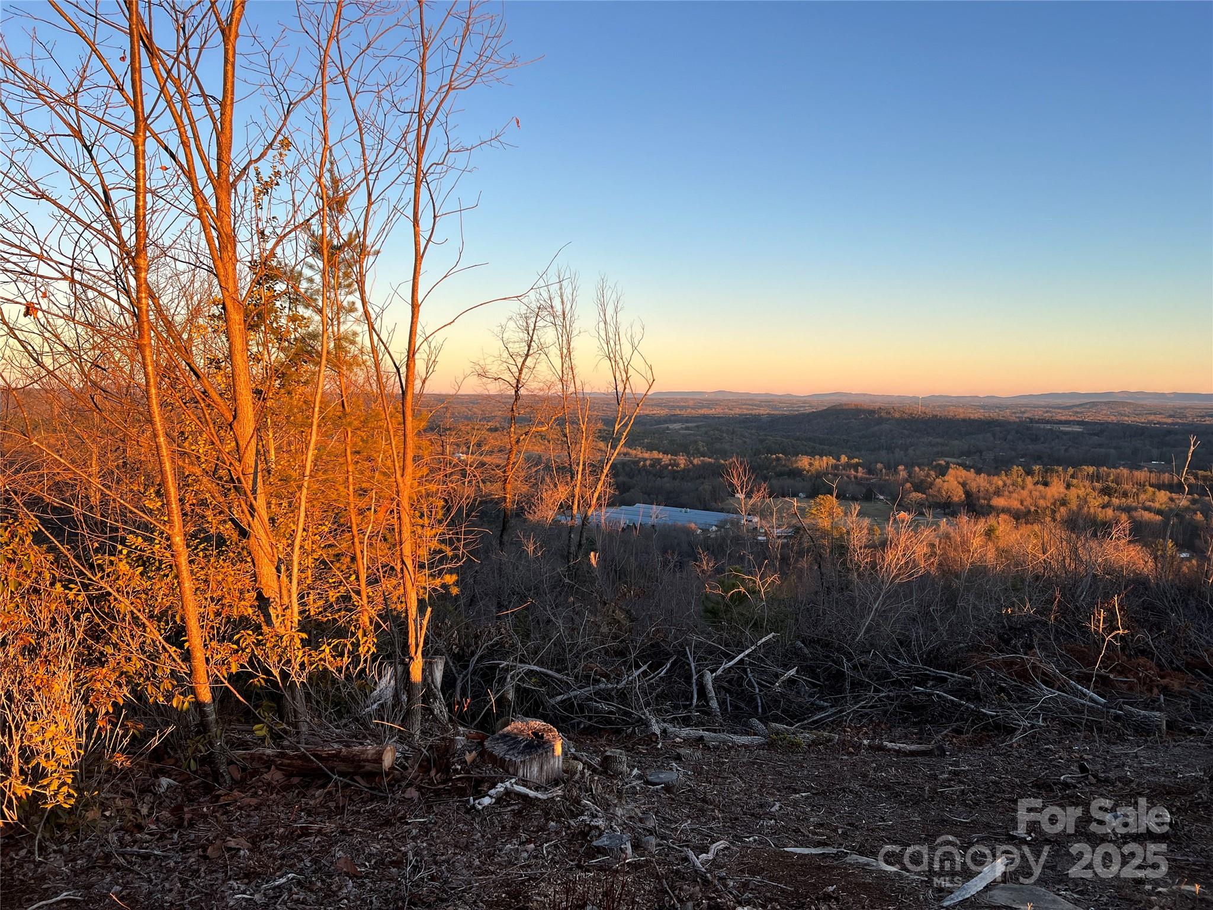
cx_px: 606
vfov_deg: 53.1
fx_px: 911
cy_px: 455
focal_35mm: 26
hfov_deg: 67.3
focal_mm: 5.7
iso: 50
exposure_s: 1/733
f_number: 1.5
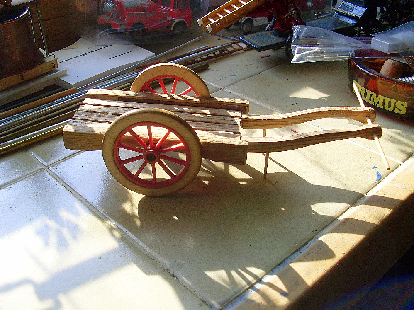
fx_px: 466
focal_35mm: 39
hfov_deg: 47.9
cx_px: 209
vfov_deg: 36.8
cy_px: 159
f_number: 3
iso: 80
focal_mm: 6.3
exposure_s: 1/180
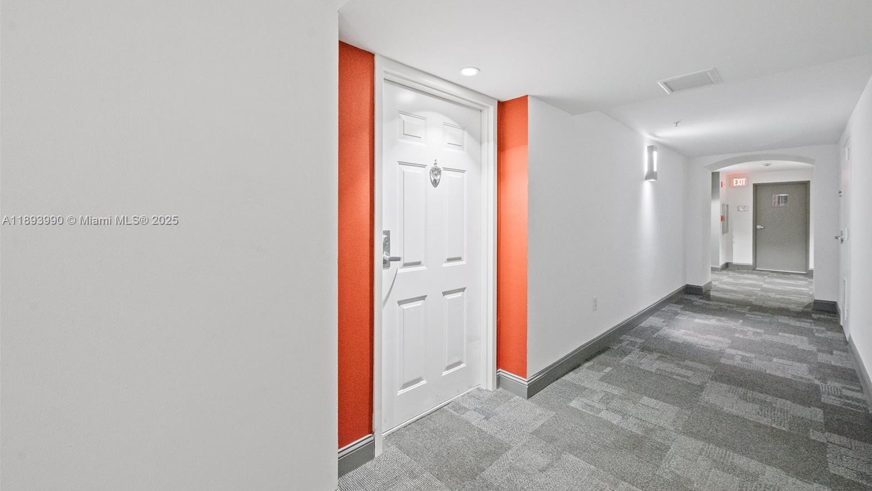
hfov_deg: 103.0
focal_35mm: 15
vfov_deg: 70.4
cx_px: 445
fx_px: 347
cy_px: 221
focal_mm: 14
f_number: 8
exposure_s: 1/13
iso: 3200
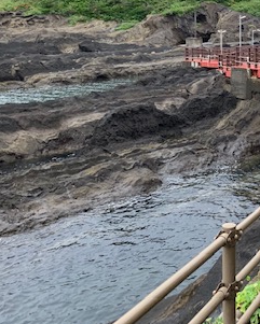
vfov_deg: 34.0
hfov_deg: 26.0
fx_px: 519
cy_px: 80
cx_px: 287
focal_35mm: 54
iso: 25
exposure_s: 1/523
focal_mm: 4.25
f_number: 1.8
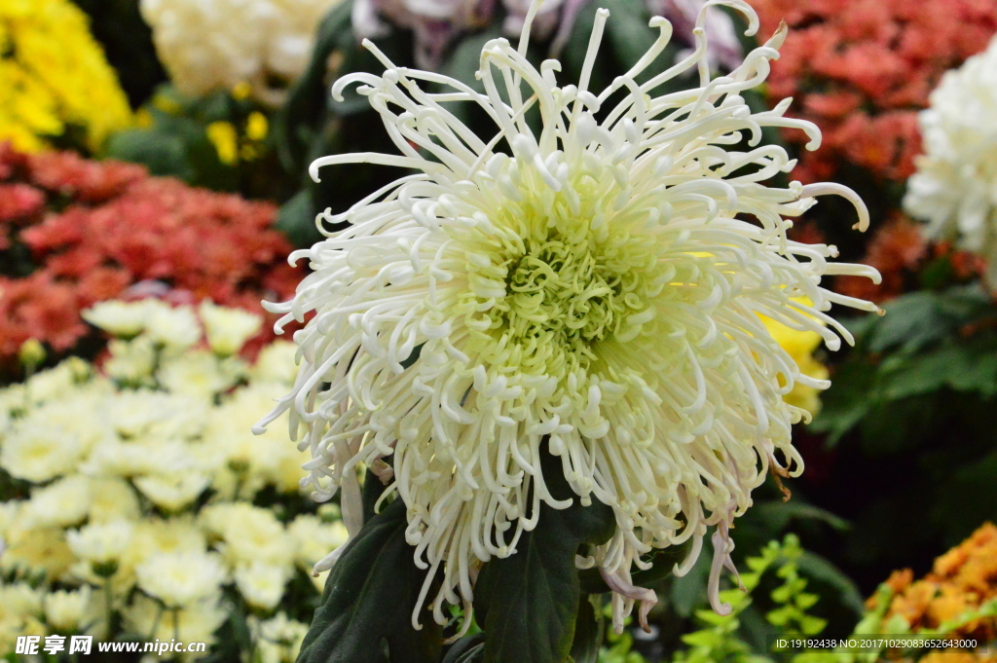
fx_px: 3736
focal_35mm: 135
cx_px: 498
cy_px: 332
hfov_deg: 15.2
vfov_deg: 10.1
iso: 6400
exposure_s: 1/250
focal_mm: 90
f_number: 13
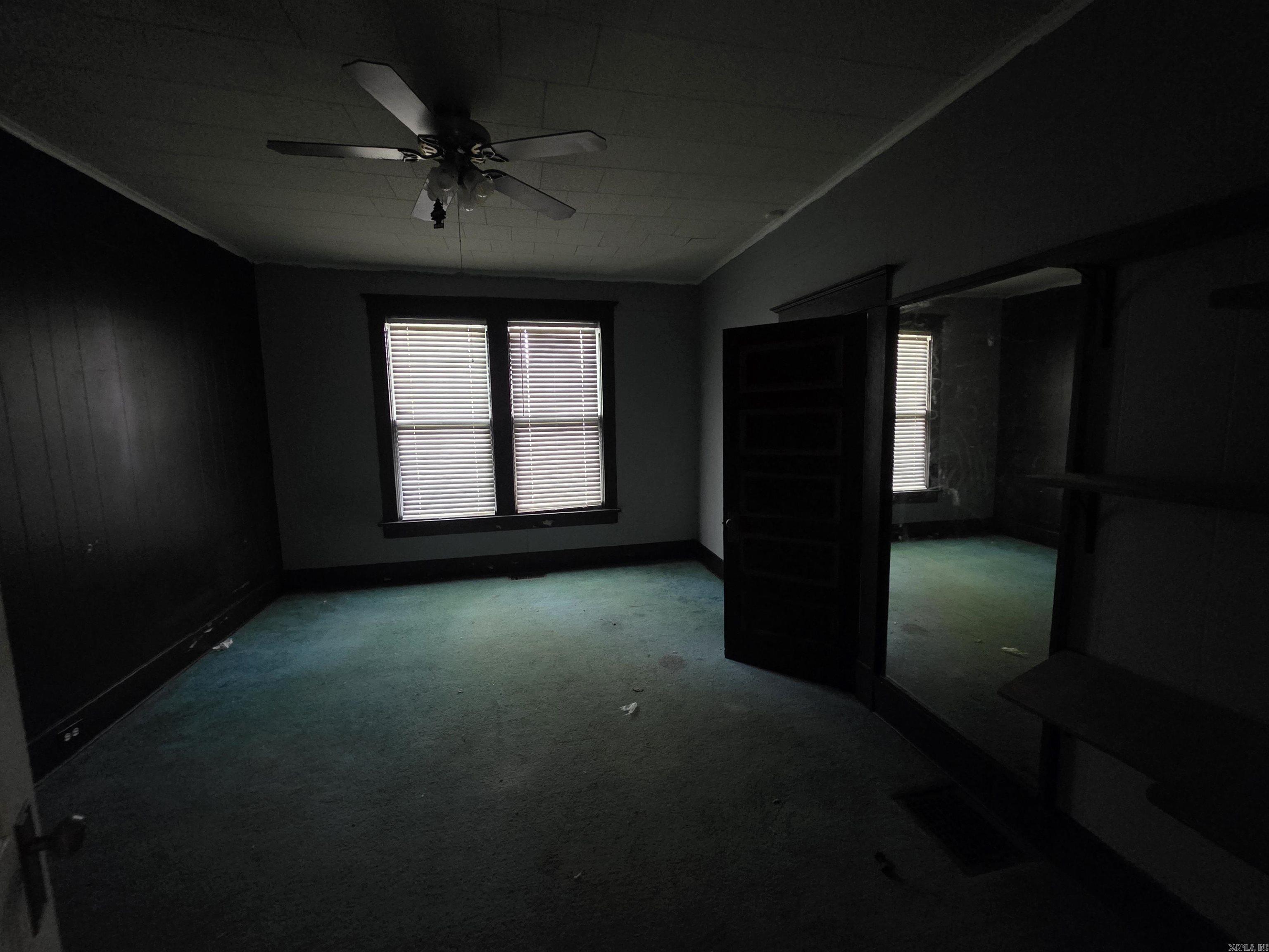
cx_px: 634
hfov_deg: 106.2
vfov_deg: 89.9
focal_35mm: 13
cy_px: 476
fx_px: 477
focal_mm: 2.2
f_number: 1.9
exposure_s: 1/24
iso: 1600
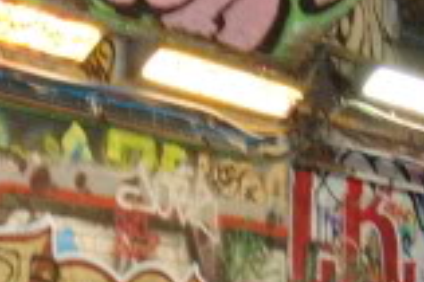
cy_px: 348
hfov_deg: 13.4
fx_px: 1788
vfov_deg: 8.9
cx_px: 71
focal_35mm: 152
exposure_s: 1/8
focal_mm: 20
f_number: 3.8
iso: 400
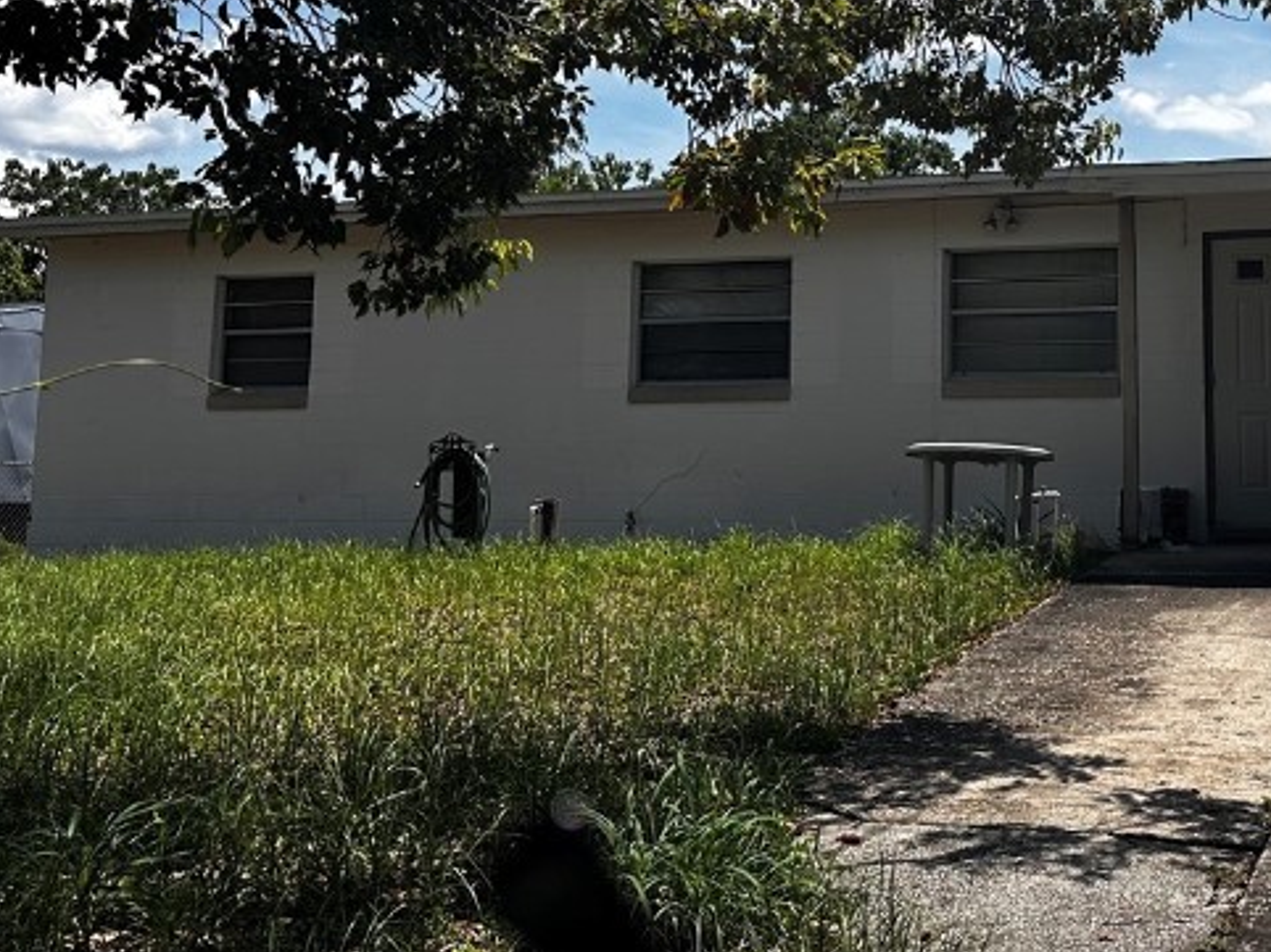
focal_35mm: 51
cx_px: 952
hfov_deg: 36.6
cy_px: 211
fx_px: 1872
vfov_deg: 28.0
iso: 80
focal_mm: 6.86
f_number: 1.78
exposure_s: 1/5263
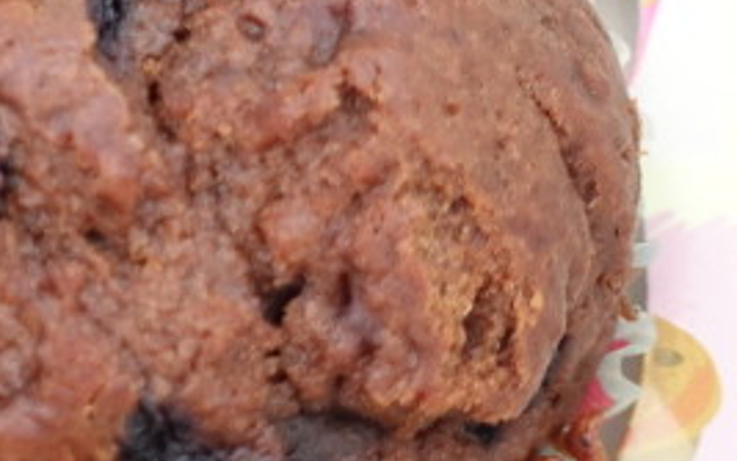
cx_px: -455
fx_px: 3375
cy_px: -264
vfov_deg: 7.7
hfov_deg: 11.8
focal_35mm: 168
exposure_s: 1/250
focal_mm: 15.74
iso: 1000
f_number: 2.8
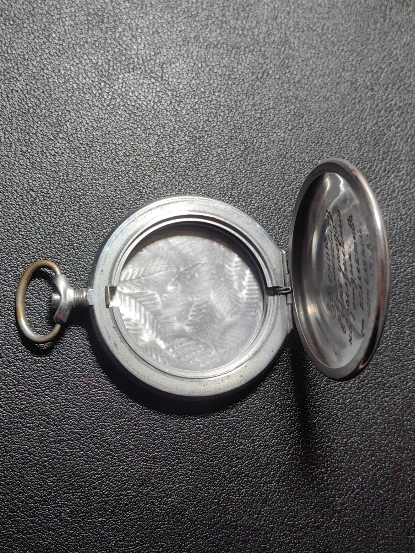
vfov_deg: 40.4
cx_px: 212
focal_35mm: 47
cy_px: 276
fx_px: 751
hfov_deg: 30.9
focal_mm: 5.75
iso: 80
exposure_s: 1/120
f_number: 2
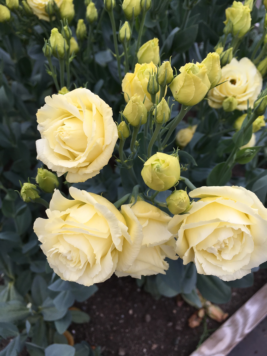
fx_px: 298
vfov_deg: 61.7
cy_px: 178
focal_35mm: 29
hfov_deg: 48.2
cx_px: 134
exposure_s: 1/405
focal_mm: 4.15
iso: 25
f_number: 2.2
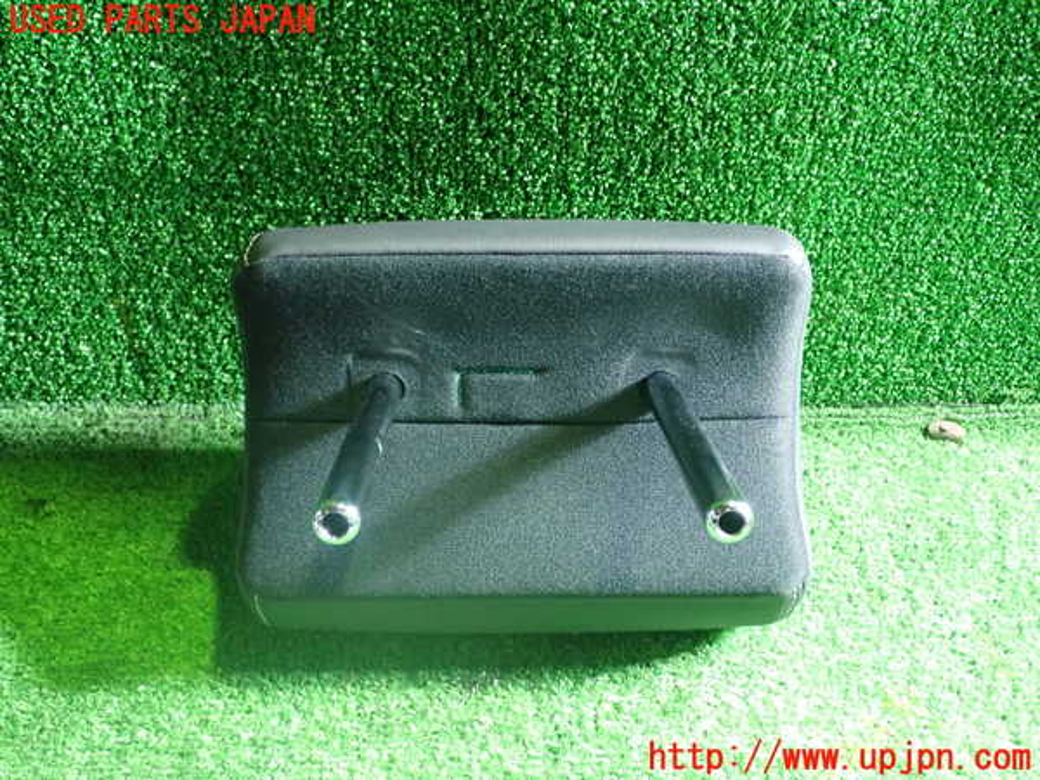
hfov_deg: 49.0
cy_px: 390
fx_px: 1142
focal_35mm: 38
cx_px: 520
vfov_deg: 37.7
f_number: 2.7
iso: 800
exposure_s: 1/20
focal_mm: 6.83
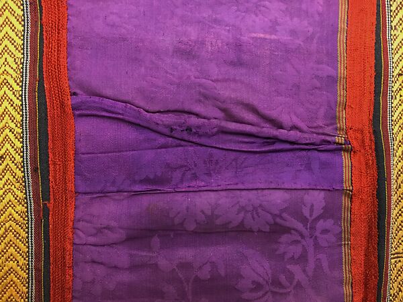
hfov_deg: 58.4
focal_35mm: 31
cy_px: 151
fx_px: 361
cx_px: 202
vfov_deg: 45.4
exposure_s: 1/30
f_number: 2.4
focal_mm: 3.3
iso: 160
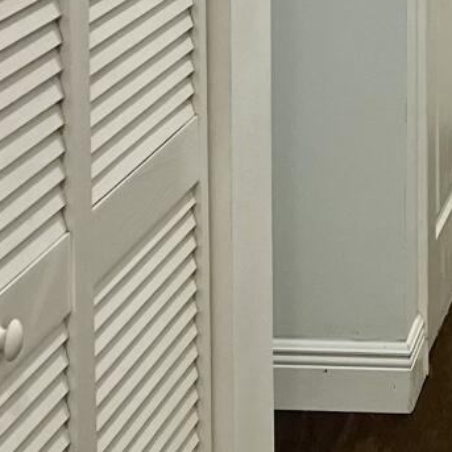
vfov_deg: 12.4
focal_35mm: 134
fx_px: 1980
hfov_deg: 12.5
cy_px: -212
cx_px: 647
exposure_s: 1/120
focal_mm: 5.7
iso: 100
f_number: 1.5
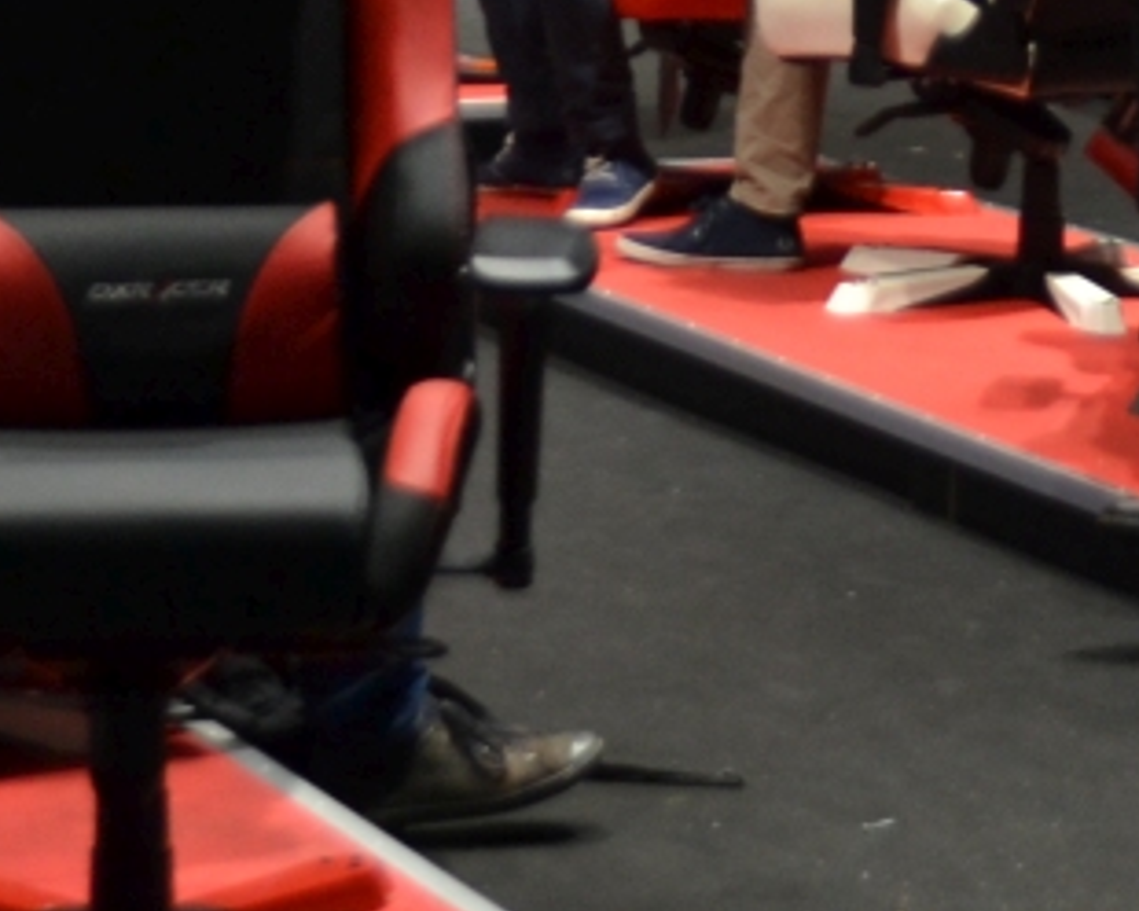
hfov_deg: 11.9
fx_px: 5461
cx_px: 805
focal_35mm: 162
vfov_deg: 9.3
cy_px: -452
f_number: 3.8
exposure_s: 1/30
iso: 400
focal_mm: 22
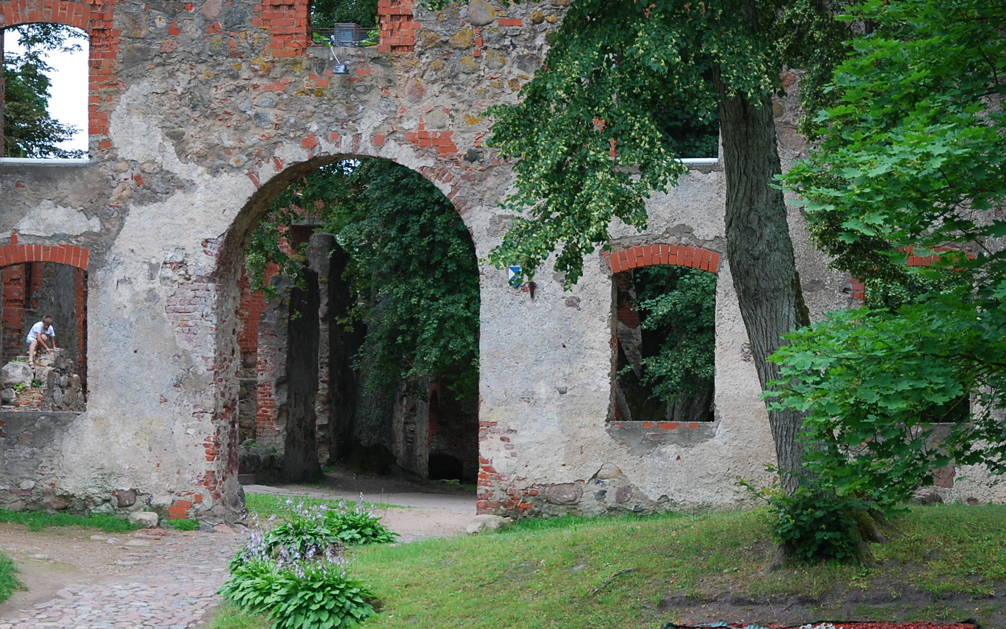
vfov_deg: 9.6
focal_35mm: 137
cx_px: 448
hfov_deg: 15.3
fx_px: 3756
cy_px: 418
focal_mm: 58
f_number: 5.3
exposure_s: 1/125
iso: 200
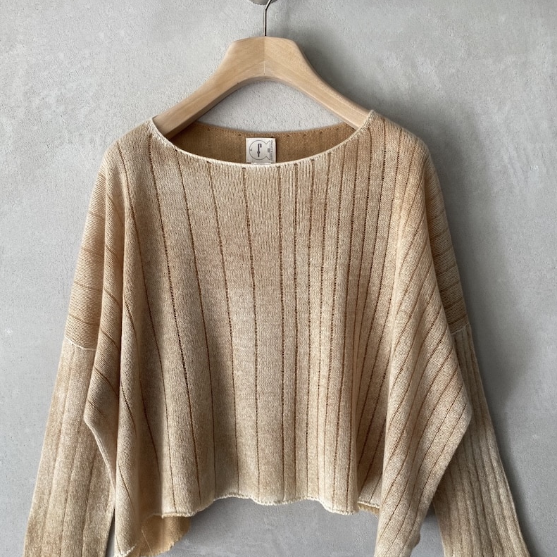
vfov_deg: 52.4
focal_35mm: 31
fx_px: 564
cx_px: 277
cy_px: 316
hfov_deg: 52.5
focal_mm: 4.25
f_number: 1.8
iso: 100
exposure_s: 1/121
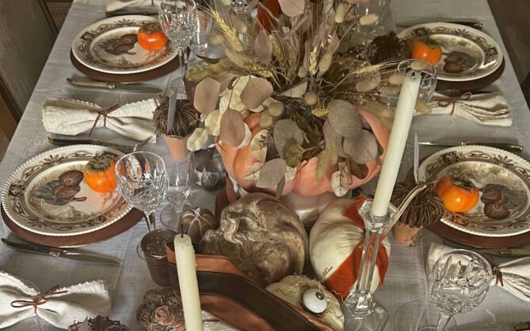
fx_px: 607
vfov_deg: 29.1
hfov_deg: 47.2
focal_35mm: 42
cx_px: 286
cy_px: 307
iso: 250
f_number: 1.5
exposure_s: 1/60
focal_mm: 5.7
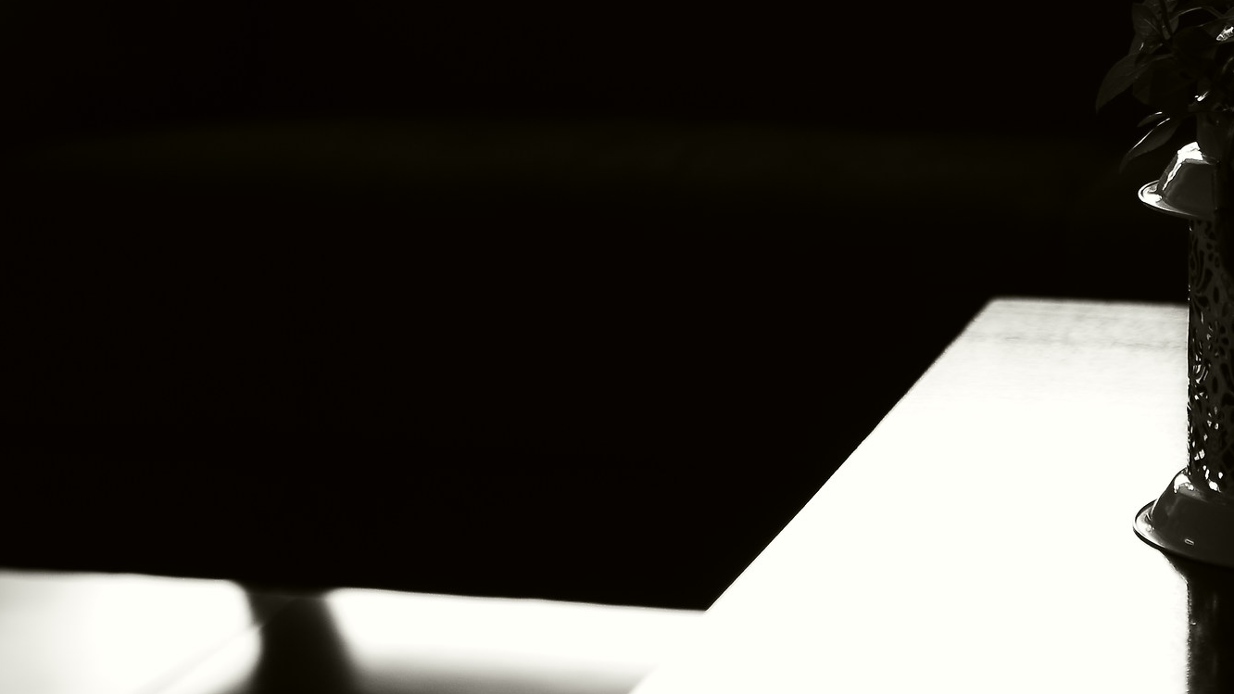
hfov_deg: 16.2
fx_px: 4319
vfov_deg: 9.2
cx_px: 866
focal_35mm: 132
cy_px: 96
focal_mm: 70
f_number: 2.8
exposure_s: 1/125
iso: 320
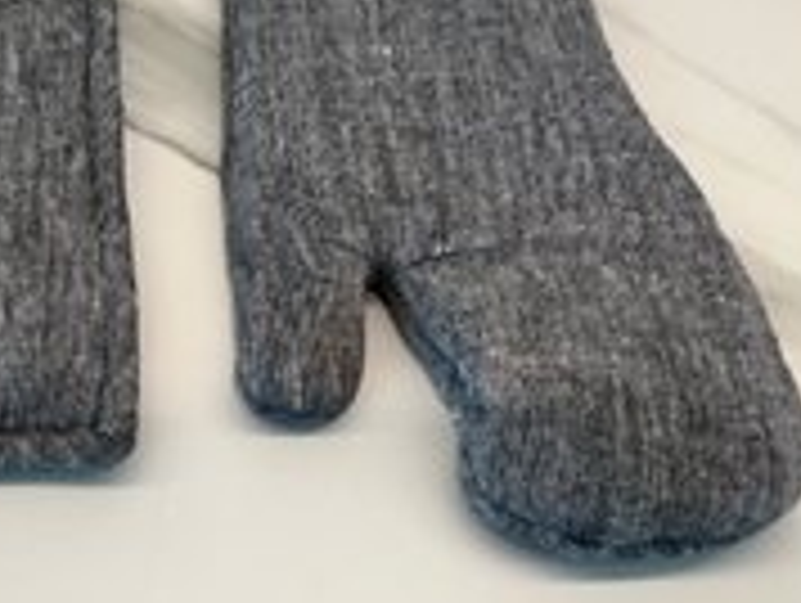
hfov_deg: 36.4
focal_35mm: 50
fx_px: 1159
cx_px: 124
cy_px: 124
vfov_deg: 28.6
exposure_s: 1/120
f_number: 1.5
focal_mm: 5.7
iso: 100
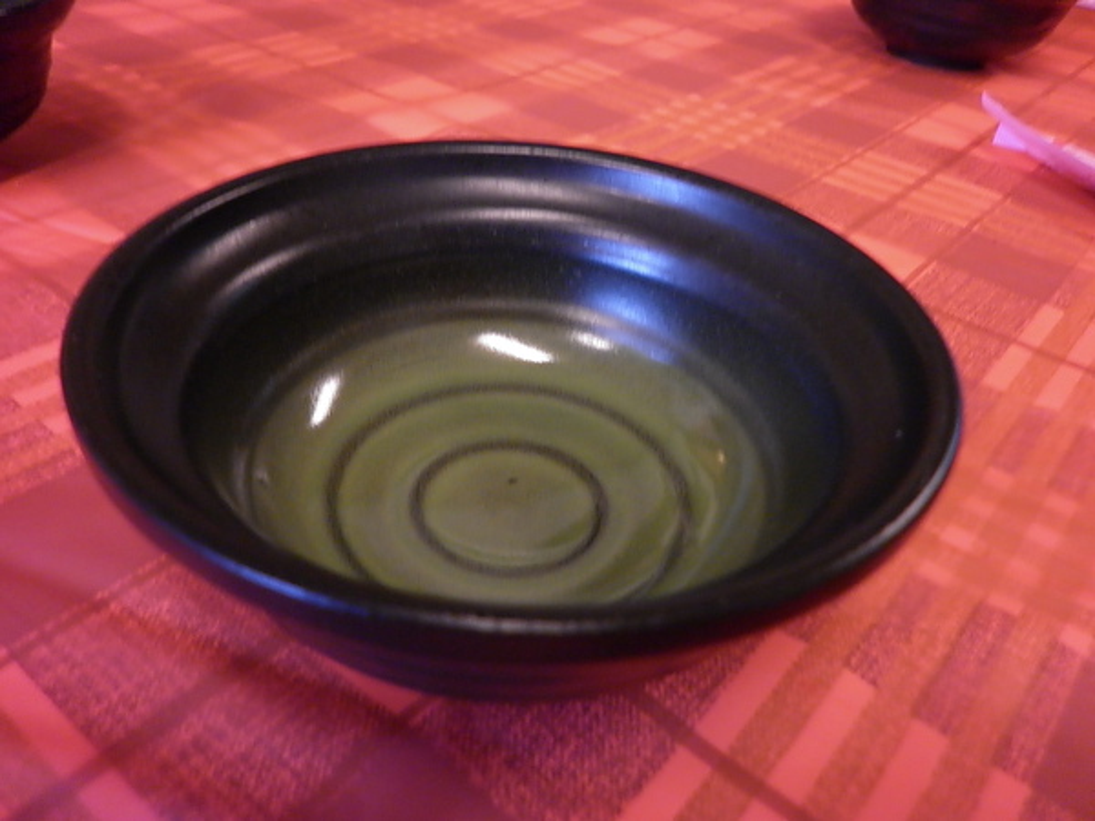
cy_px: 410
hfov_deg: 63.4
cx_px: 548
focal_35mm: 28
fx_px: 886
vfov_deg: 49.7
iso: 200
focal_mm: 5
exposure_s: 1/20
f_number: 2.8
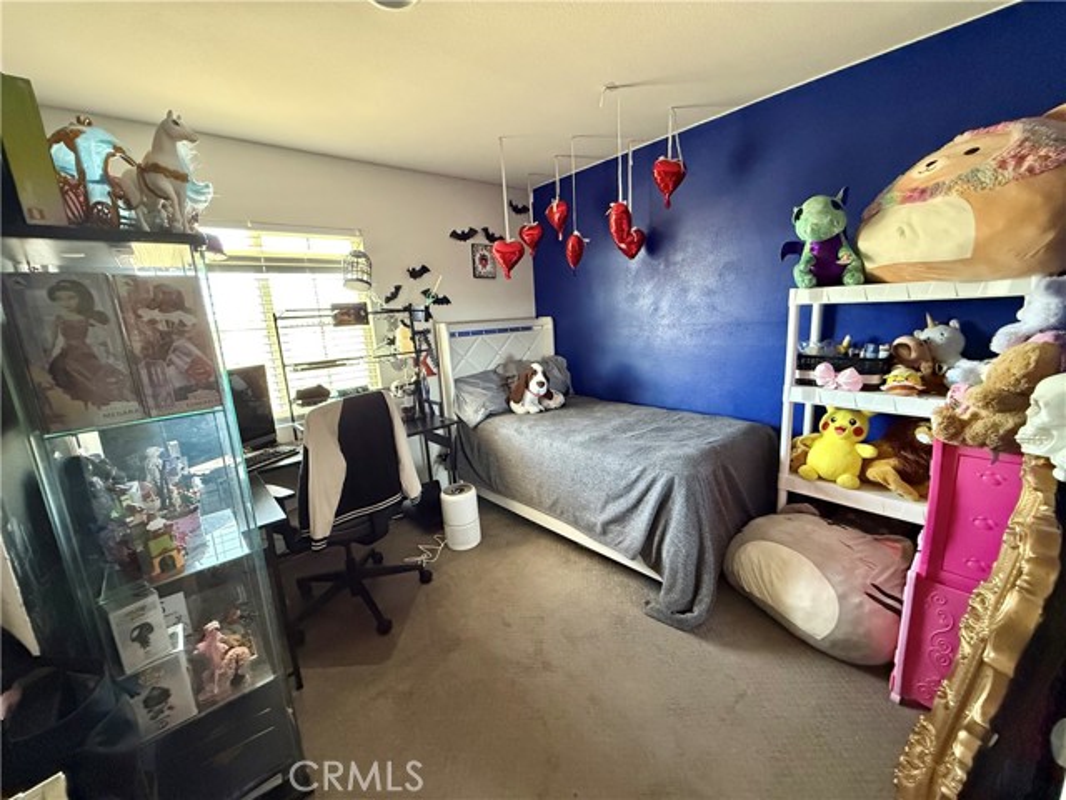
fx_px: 431
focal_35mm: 14
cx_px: 533
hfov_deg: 102.1
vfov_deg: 85.7
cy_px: 400
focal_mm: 2.22
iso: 800
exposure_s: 1/60
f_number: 2.2
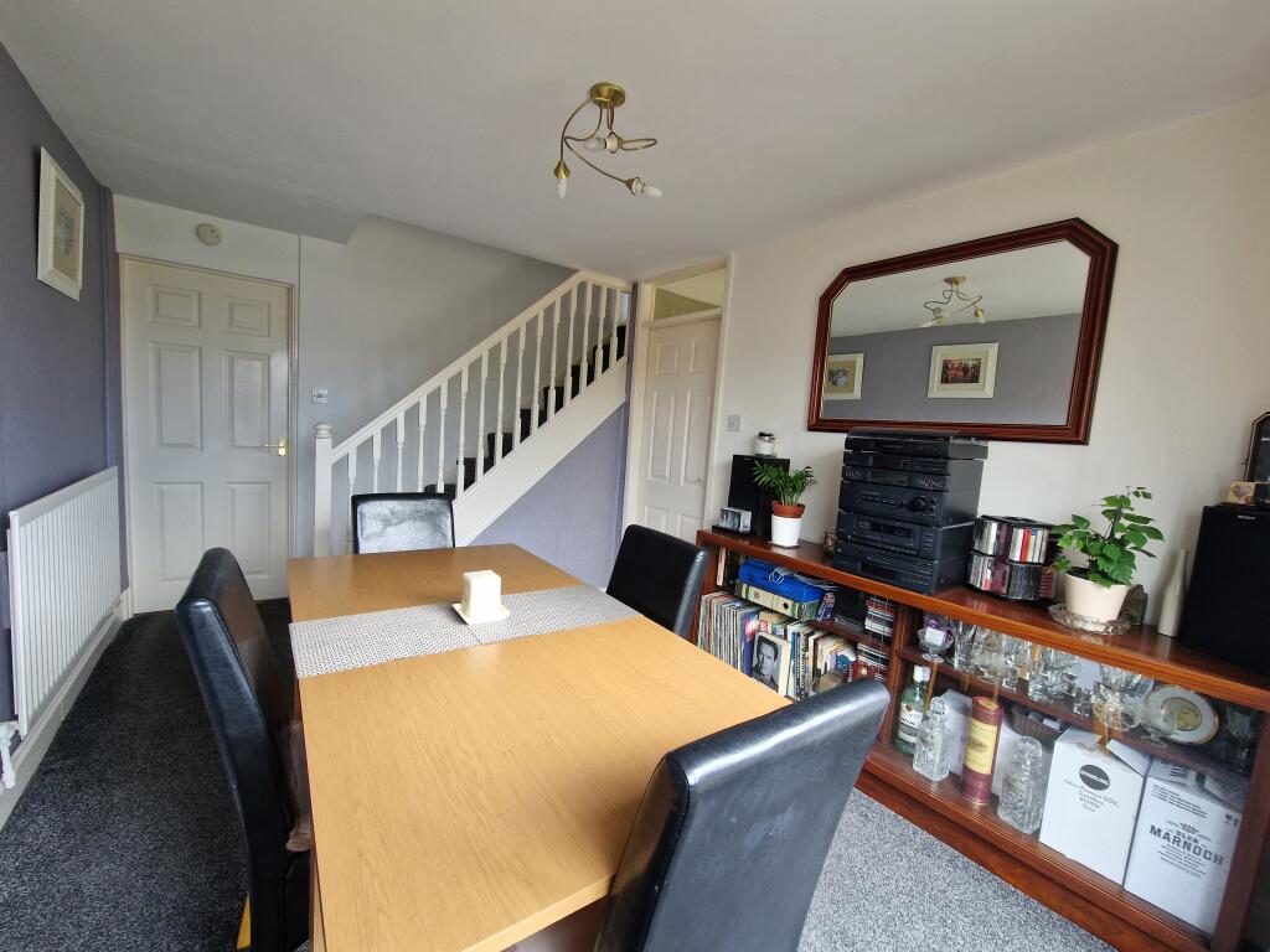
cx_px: 635
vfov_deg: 89.9
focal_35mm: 13
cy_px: 476
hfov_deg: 106.2
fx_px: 477
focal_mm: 2.2
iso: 125
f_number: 2.2
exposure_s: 1/50
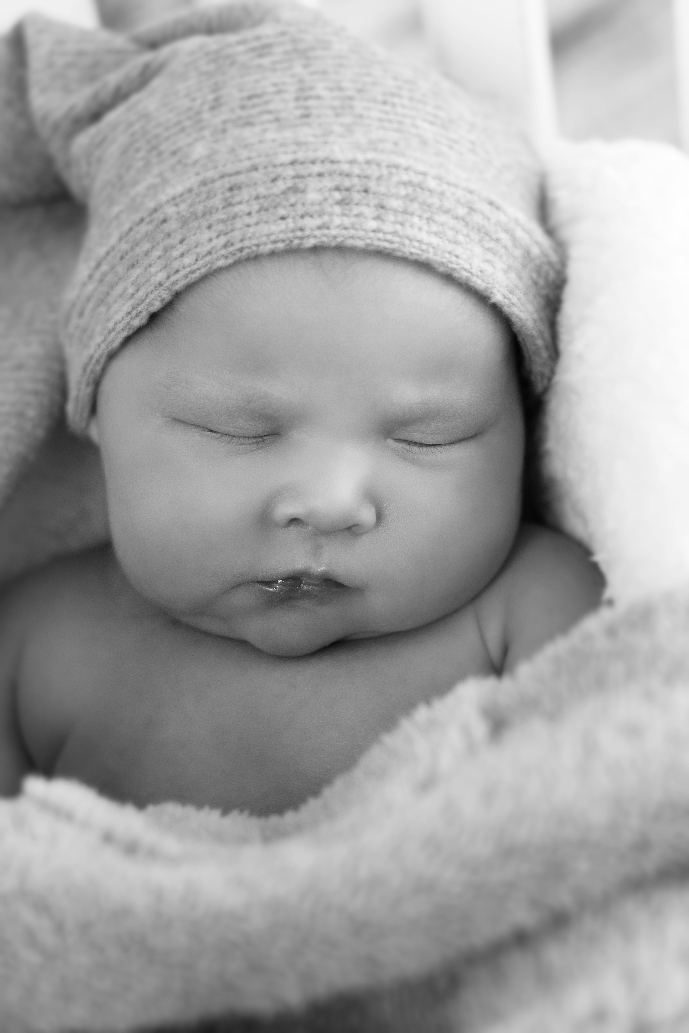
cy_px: 516
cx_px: 344
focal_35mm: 75
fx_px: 2153
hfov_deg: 18.2
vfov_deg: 27.0
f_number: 2.8
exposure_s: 1/100
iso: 200
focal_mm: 50
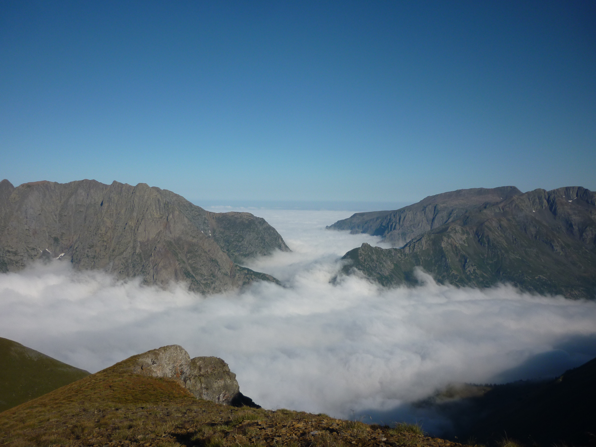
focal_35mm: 33
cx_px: 298
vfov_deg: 42.9
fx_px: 568
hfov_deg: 55.4
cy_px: 224
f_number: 8
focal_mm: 5.5
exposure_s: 1/400
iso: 80
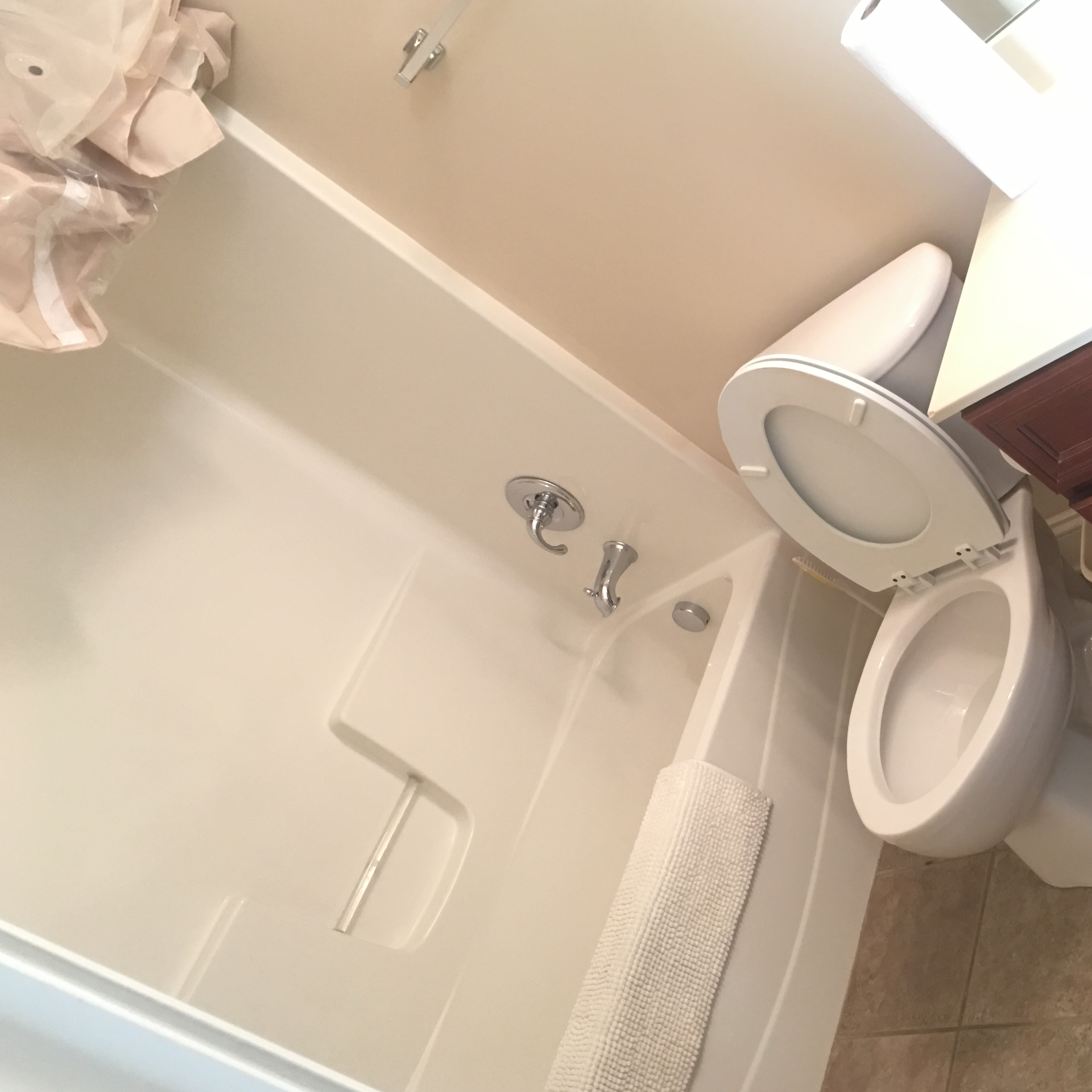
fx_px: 1356
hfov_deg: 42.9
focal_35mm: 38
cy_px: 534
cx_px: 773
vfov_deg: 43.9
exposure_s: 1/10
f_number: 2.2
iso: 80
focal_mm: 4.15
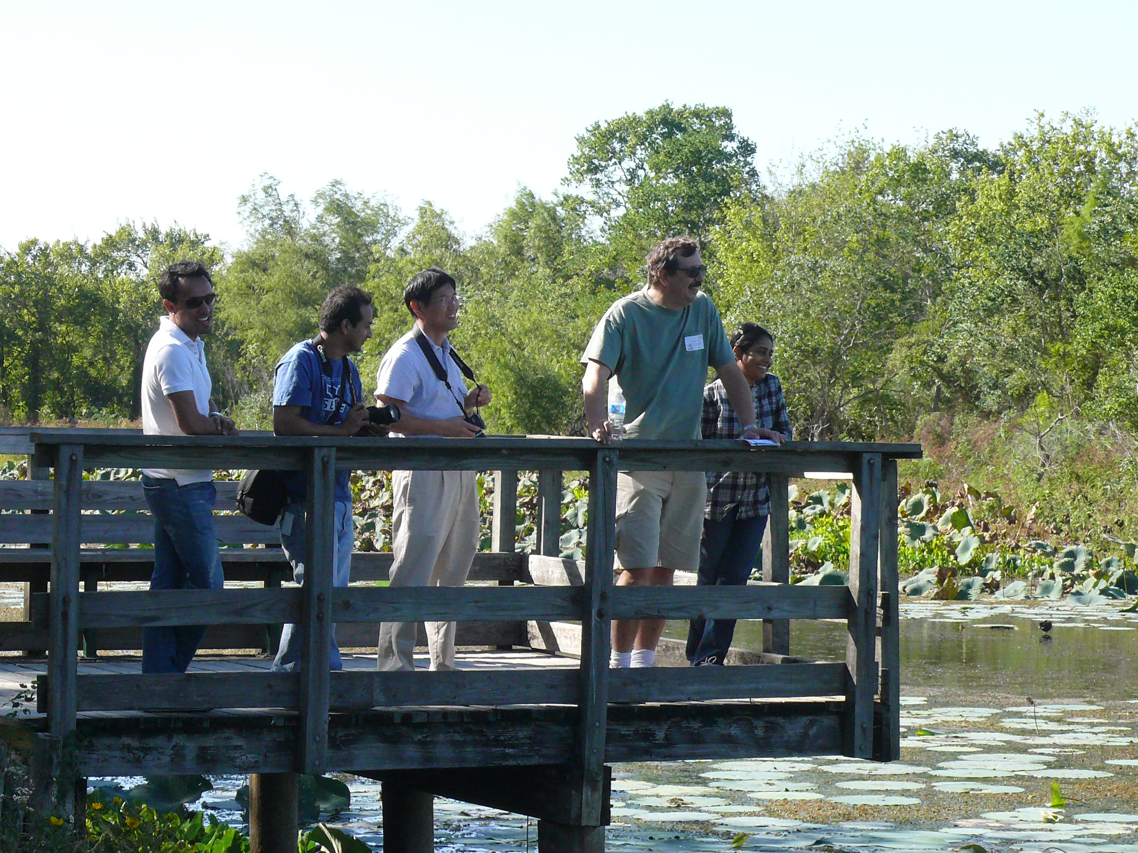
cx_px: 569
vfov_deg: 12.7
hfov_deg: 16.8
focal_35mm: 117
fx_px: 3846
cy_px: 426
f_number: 5.6
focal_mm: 17.4
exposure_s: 1/320
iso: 200
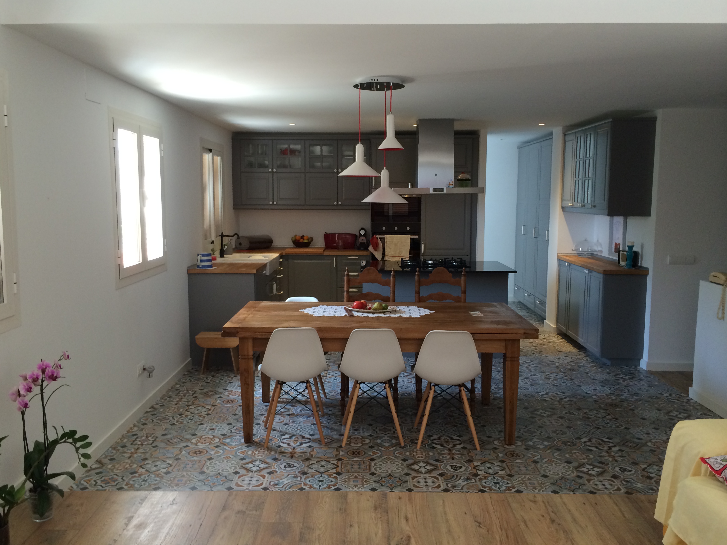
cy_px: 265
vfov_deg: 45.4
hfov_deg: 58.4
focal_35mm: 31
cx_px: 358
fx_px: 651
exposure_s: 1/30
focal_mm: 4.12
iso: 64
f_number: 2.2
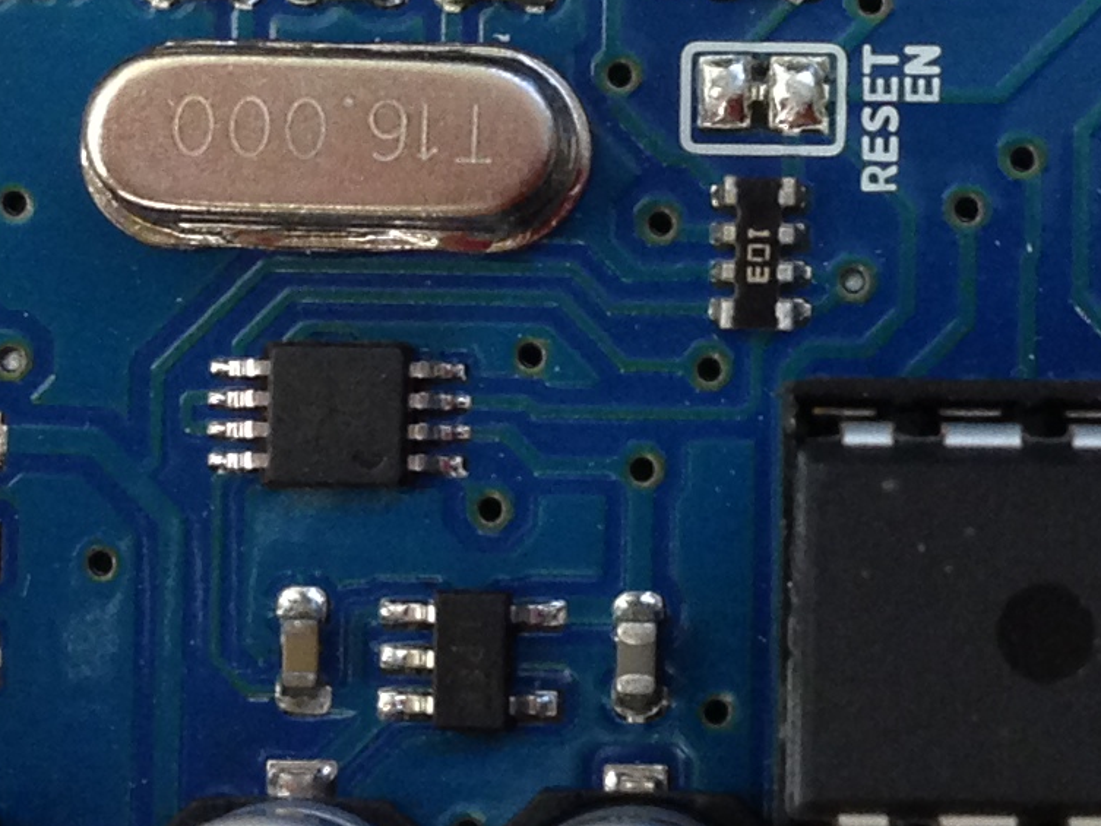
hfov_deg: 13.7
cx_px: 899
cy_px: 180
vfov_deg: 10.3
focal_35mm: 143
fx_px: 4549
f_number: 2.4
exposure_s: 1/20
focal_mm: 4.13
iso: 160
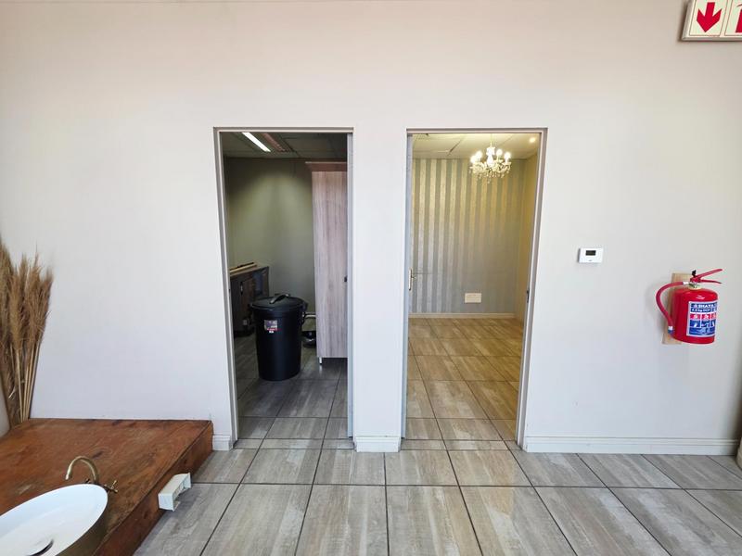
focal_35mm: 13
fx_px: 279
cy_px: 278
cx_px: 371
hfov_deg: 106.2
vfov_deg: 89.9
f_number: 1.9
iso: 200
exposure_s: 1/100
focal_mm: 2.2
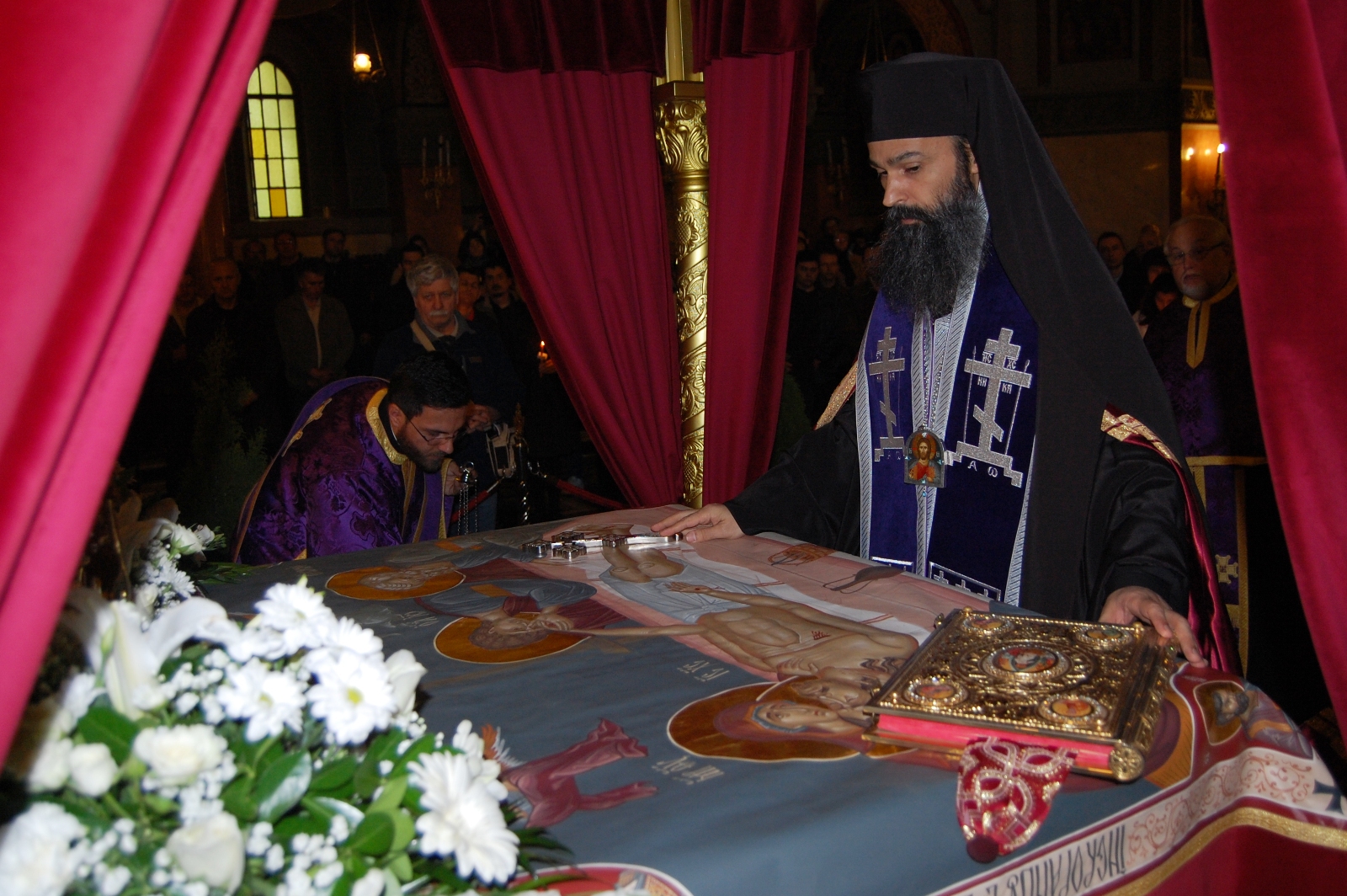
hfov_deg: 62.0
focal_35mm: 30
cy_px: 448
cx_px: 674
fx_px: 1122
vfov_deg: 43.5
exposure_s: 1/60
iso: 400
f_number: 3.8
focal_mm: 20
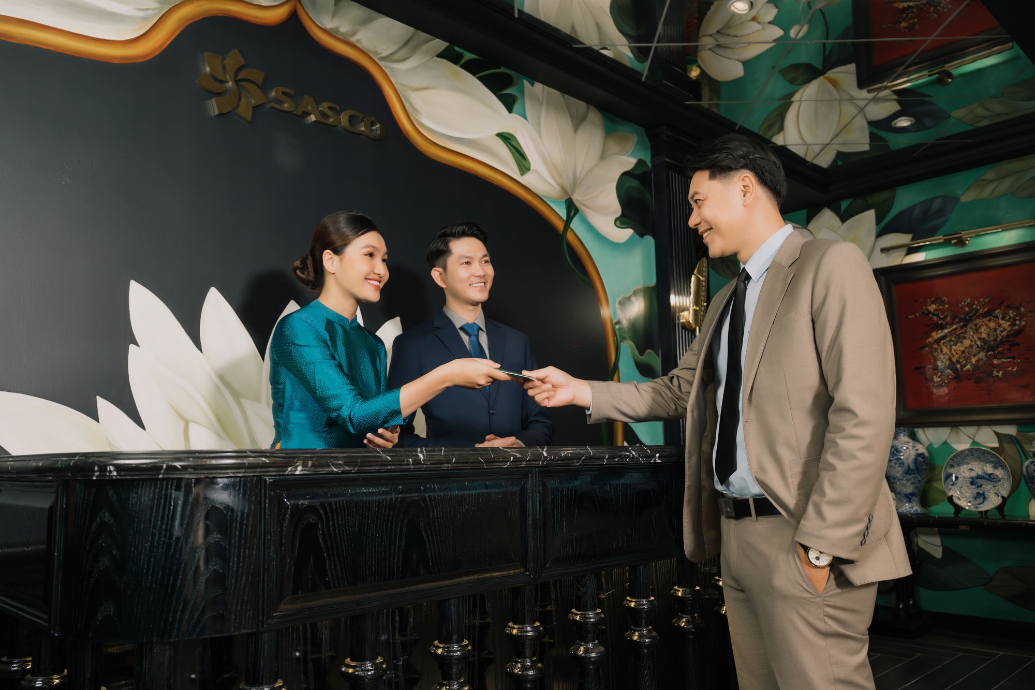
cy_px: 345
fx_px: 805
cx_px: 518
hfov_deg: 65.5
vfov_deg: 46.4
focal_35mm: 28
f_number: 4
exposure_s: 1/100
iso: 800
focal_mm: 28
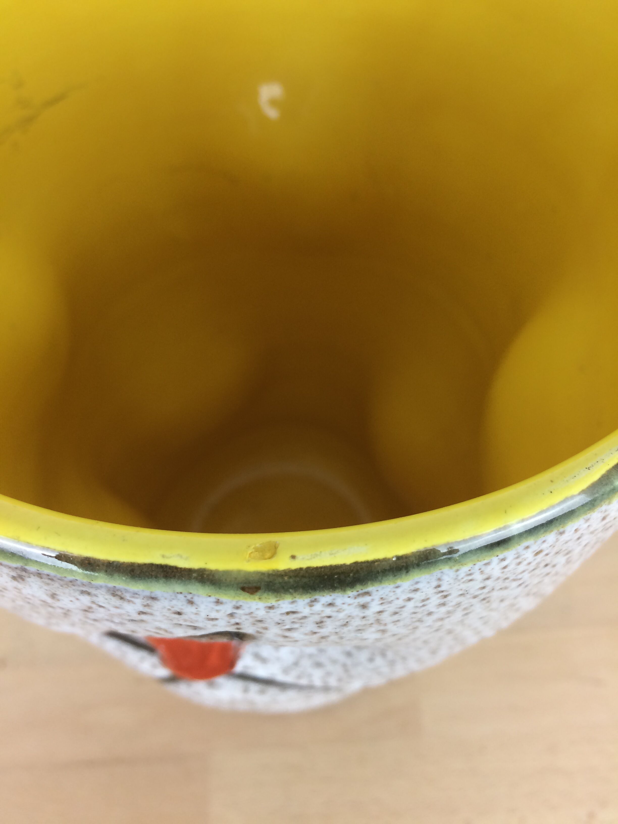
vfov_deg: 61.7
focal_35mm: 29
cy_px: 412
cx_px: 309
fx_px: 690
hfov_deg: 48.2
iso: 40
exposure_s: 1/33
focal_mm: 4.15
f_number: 2.2
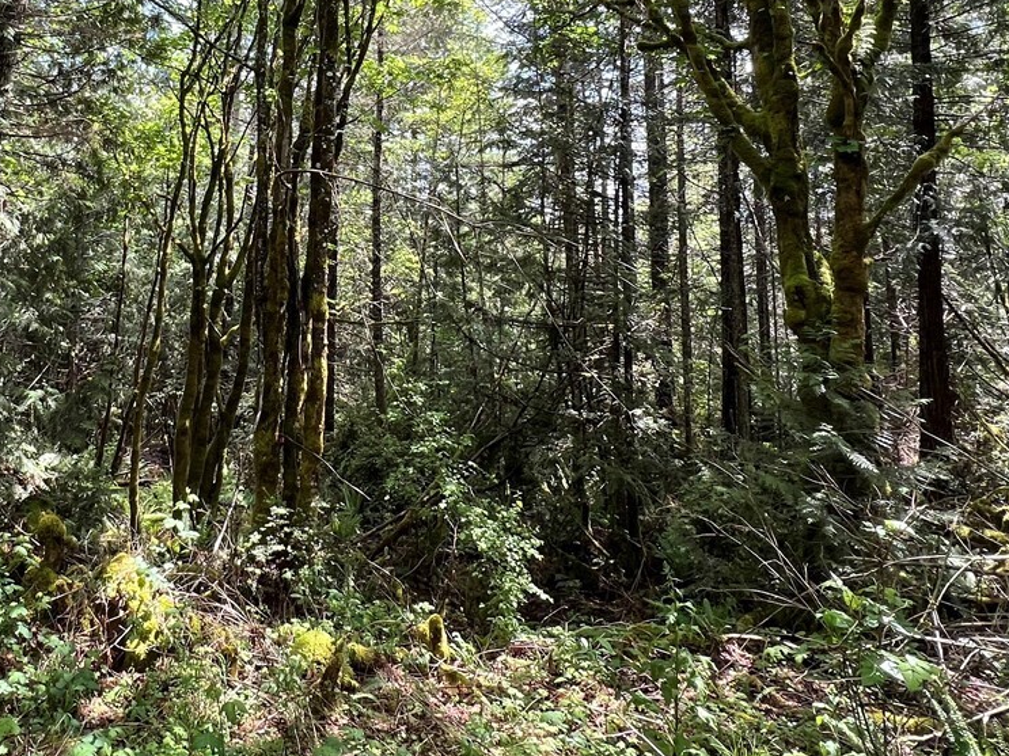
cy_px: 79
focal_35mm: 28
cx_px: 261
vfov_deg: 45.2
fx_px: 816
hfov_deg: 60.2
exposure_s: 1/99
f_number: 1.8
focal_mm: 1.57
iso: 40
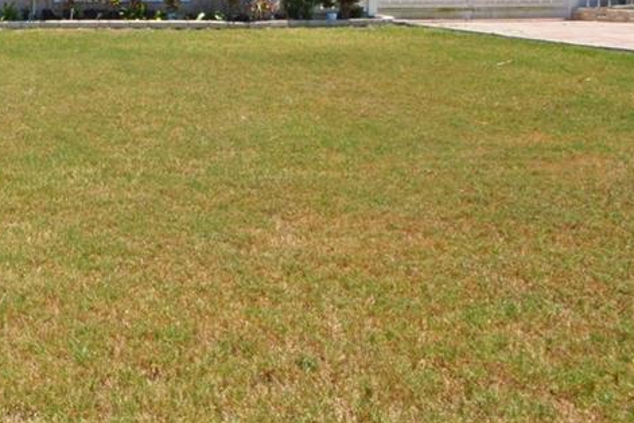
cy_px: -19
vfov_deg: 25.0
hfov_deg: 30.0
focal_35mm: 51
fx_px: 898
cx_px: -213
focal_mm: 10
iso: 160
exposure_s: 1/125
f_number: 13
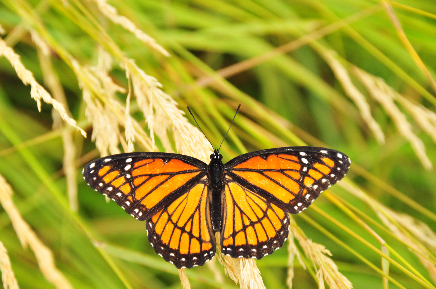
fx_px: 3629
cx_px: 218
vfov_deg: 4.6
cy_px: 144
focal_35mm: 300
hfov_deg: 6.9
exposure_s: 1/320
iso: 800
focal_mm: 200
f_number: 9
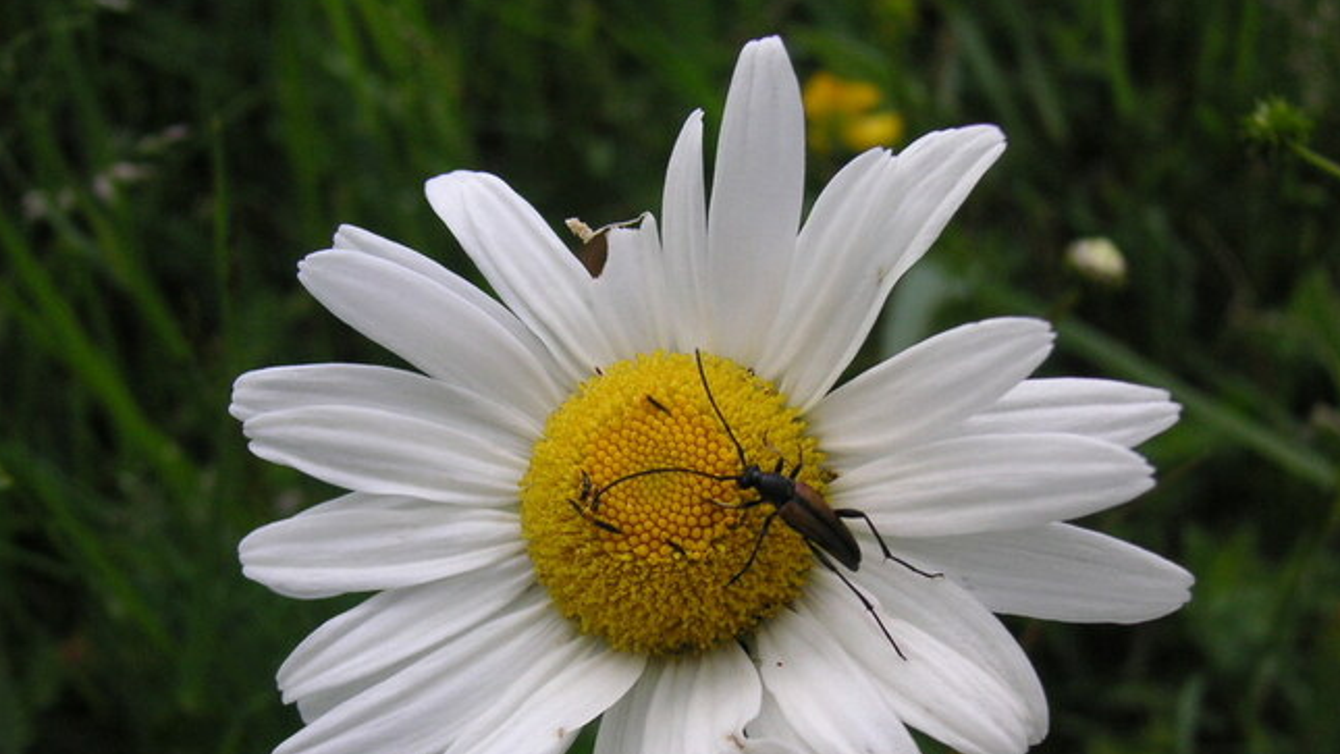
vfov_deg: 23.8
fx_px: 1777
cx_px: 679
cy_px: 544
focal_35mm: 50
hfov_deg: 41.3
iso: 50
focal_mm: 6.1
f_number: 2.8
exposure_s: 1/350
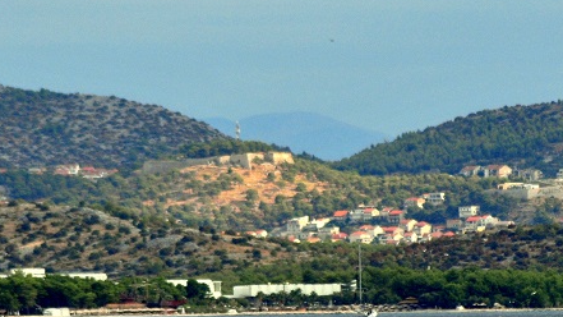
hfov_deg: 2.3
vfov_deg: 1.3
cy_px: 220
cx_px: 325
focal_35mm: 959
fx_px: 14316
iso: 320
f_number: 6.3
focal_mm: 270
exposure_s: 1/800
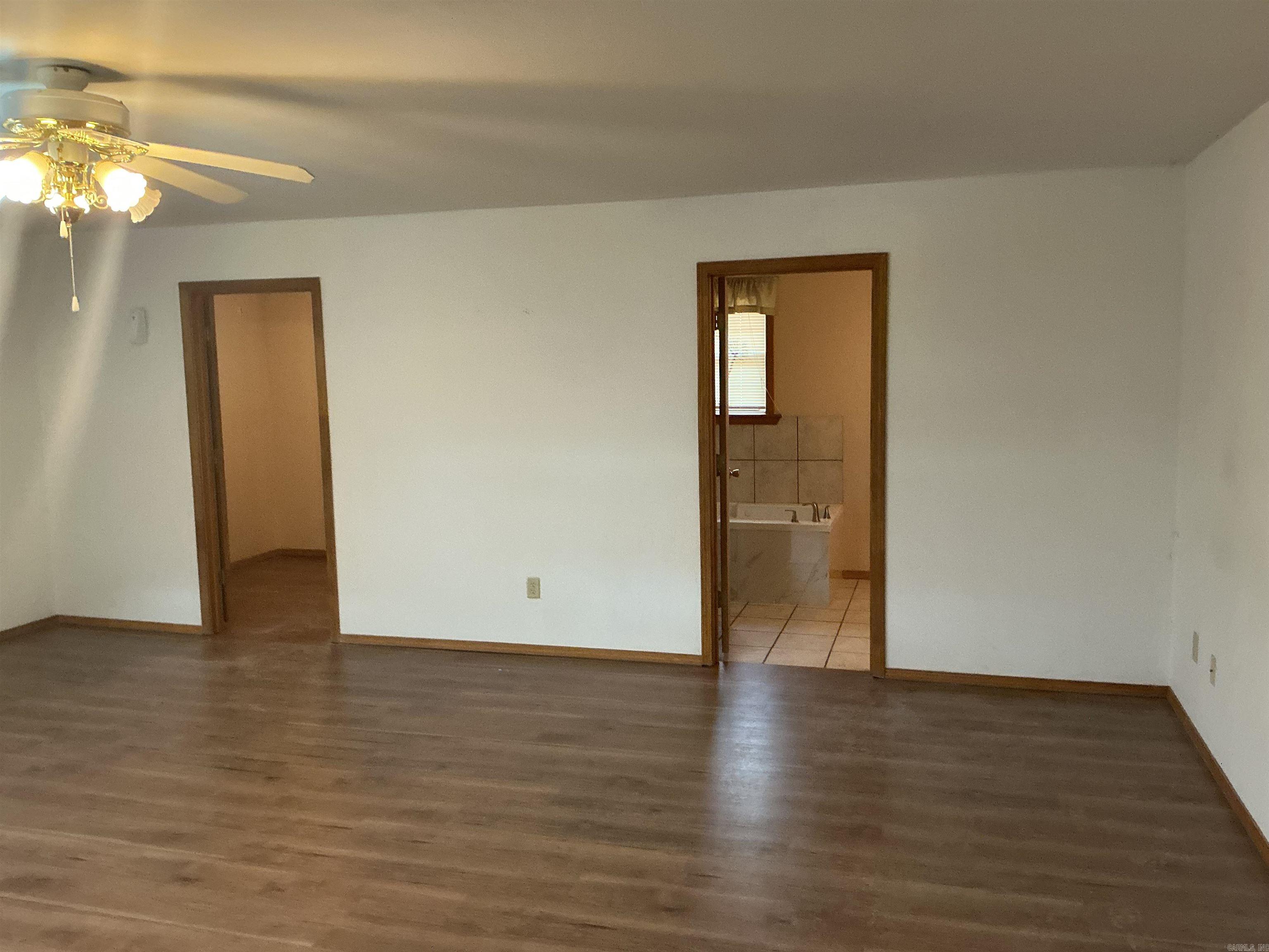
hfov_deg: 61.7
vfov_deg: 48.2
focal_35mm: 29
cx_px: 634
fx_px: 1063
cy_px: 476
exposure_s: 1/60
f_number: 1.8
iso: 250
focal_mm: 3
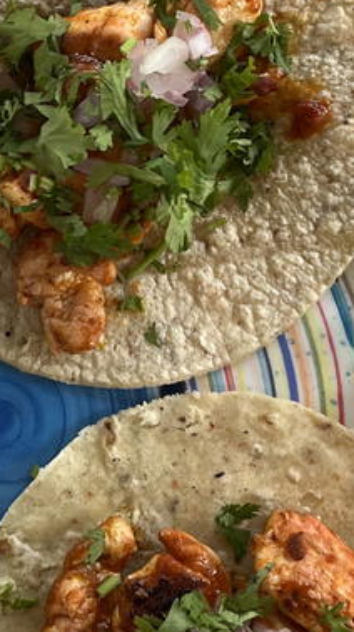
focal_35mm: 80
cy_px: 112
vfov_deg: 26.0
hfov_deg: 14.9
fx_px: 1338
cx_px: 12
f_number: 1.6
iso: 125
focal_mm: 5.1
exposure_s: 1/118
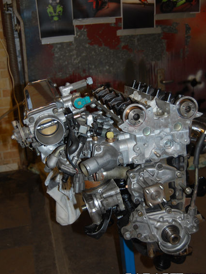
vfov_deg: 38.9
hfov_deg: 29.7
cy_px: 126
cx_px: 103
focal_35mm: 49
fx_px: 389
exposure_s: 1/60
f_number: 4.2
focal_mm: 30
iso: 400
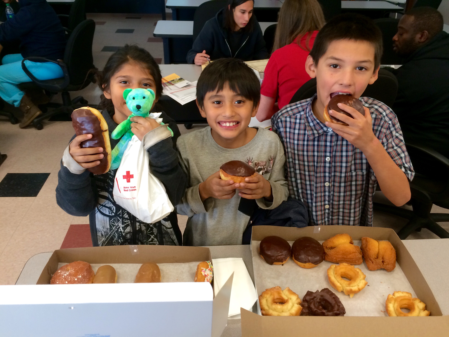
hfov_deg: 61.7
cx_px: 224
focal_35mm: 29
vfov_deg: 48.2
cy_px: 168
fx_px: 376
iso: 80
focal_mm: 4.15
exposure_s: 1/30
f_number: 2.2
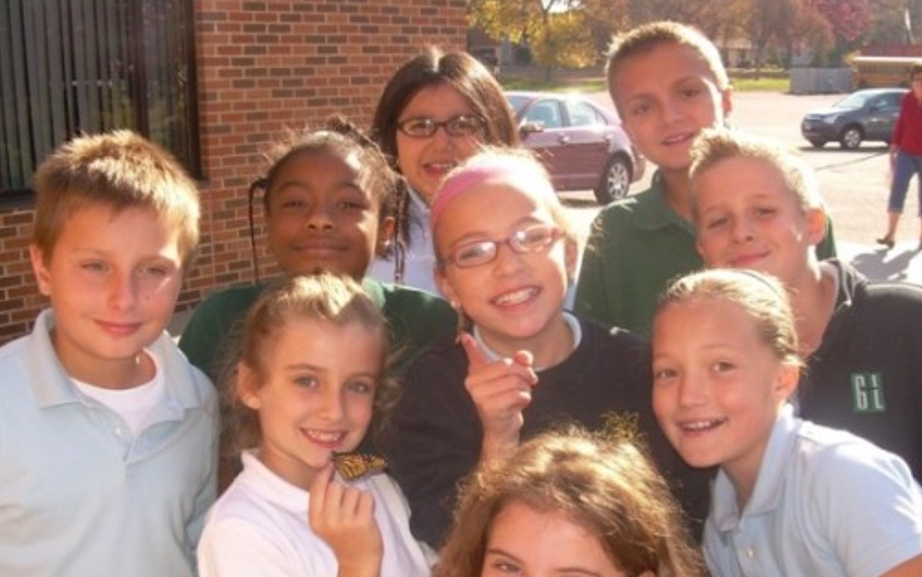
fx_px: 1181
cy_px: 345
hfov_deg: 42.6
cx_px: 459
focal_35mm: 47
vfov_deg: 27.4
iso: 50
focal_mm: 7.2
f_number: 4.8
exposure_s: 1/136
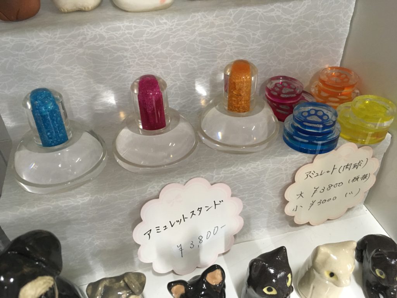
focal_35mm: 29
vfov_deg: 48.2
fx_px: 333
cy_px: 149
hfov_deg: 61.7
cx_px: 198
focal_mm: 4.15
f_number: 2.2
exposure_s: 1/30
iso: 125
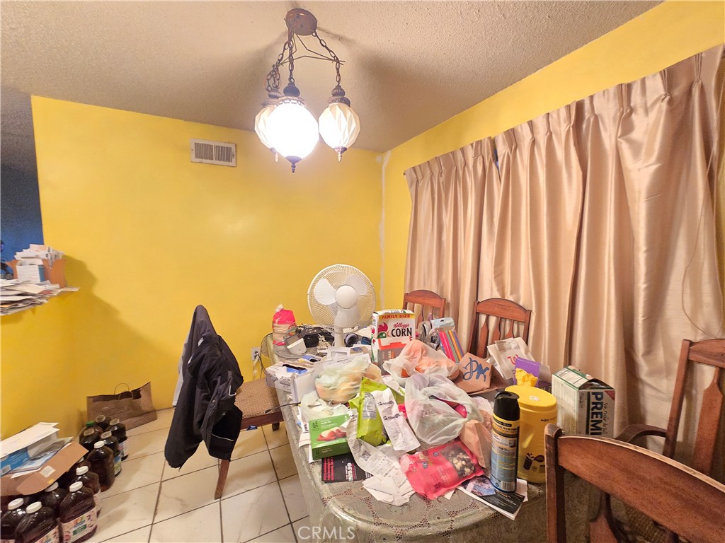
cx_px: 362
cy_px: 272
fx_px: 272
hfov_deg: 106.2
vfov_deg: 89.9
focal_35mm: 13
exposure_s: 1/60
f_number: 2.2
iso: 640
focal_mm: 2.2
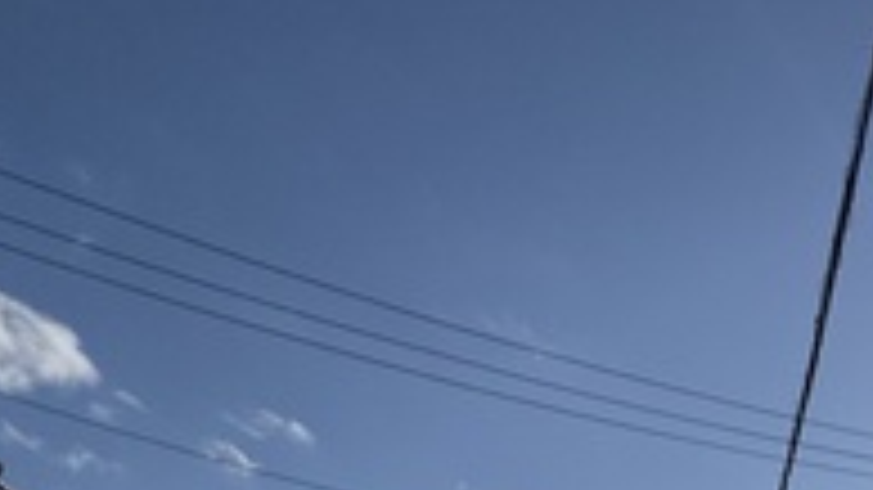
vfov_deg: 23.1
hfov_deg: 34.8
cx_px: 1094
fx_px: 1018
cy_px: 683
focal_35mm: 44
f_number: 2.2
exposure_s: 1/8065
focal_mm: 2.22
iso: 40
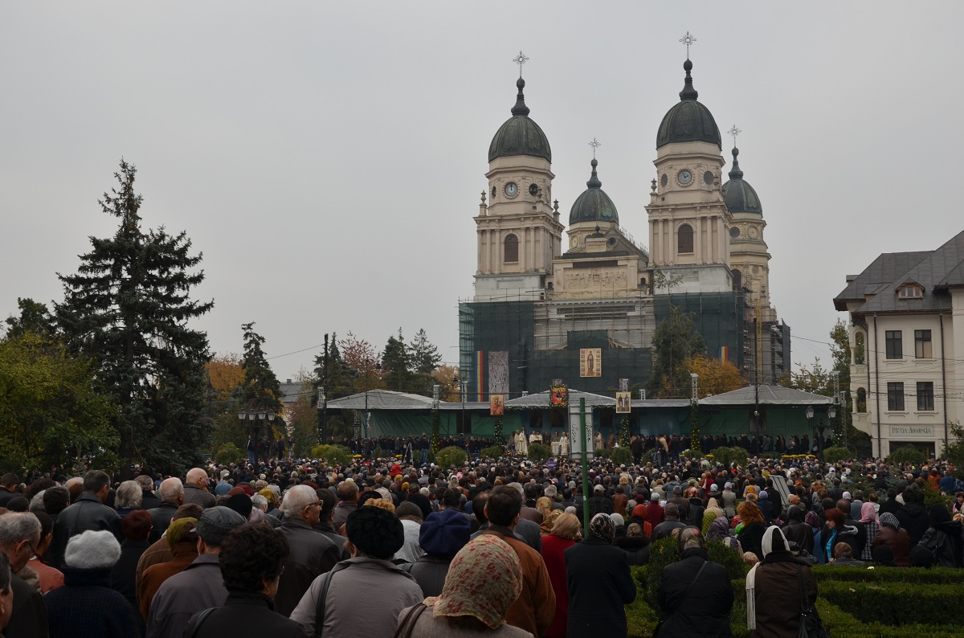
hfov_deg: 46.5
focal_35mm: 42
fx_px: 1122
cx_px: 482
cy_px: 319
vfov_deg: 31.7
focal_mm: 28
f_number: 10
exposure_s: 1/200
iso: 200
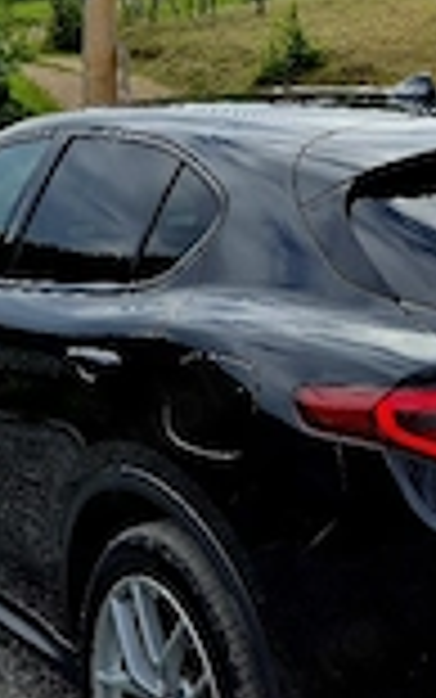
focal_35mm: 63
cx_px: 324
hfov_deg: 20.5
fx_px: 1197
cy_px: 77
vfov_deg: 31.1
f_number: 1.8
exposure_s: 1/5000
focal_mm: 5.4
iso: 25
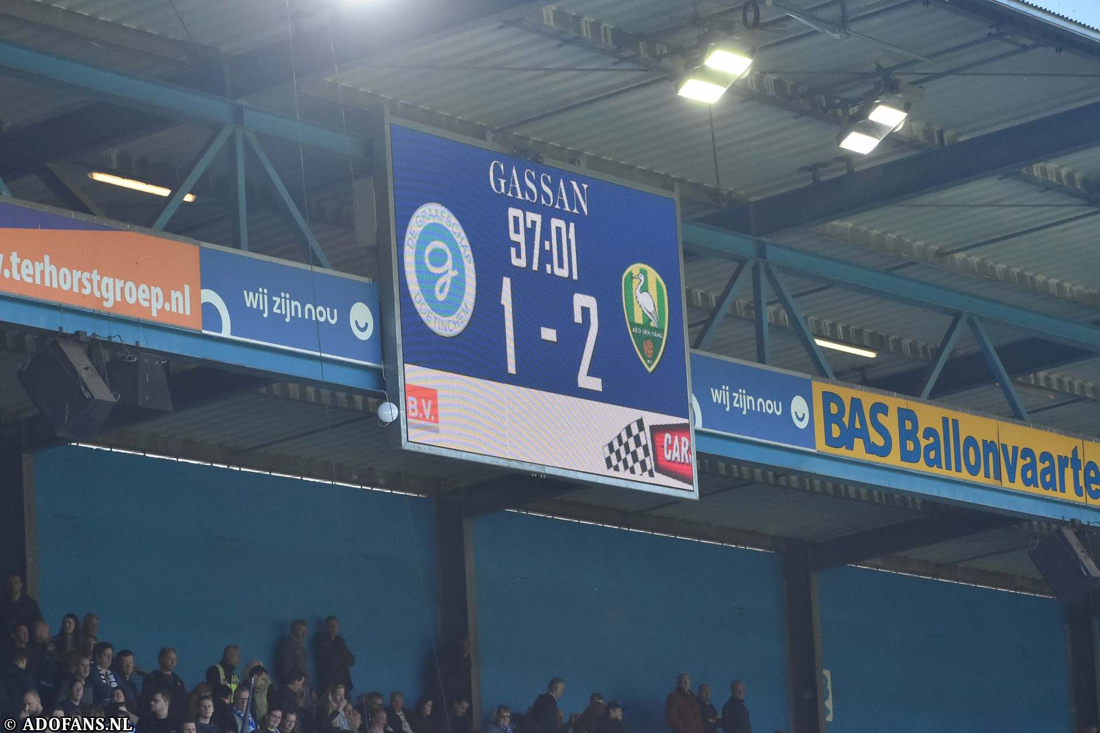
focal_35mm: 105
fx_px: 3208
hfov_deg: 19.5
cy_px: 366
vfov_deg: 13.0
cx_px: 550
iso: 1600
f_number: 5.6
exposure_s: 1/1000
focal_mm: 70
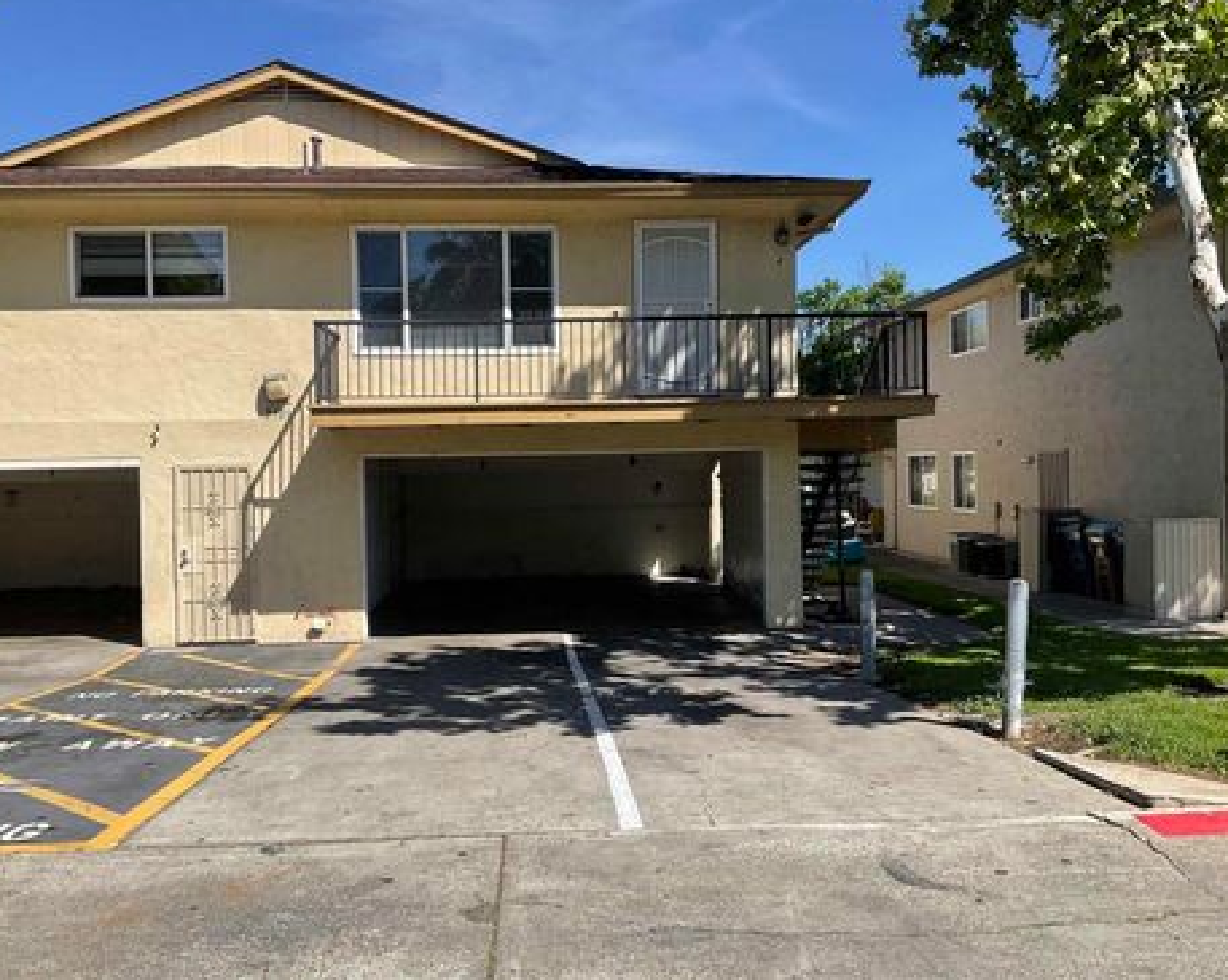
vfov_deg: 47.1
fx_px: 1126
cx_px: 597
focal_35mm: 31
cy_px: 485
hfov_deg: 57.2
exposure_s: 1/1786
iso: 16
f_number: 1.8
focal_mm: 3
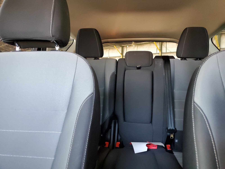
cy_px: 84
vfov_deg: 53.1
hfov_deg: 67.3
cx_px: 112
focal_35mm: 26
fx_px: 169
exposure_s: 1/60.2
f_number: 1.5
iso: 358
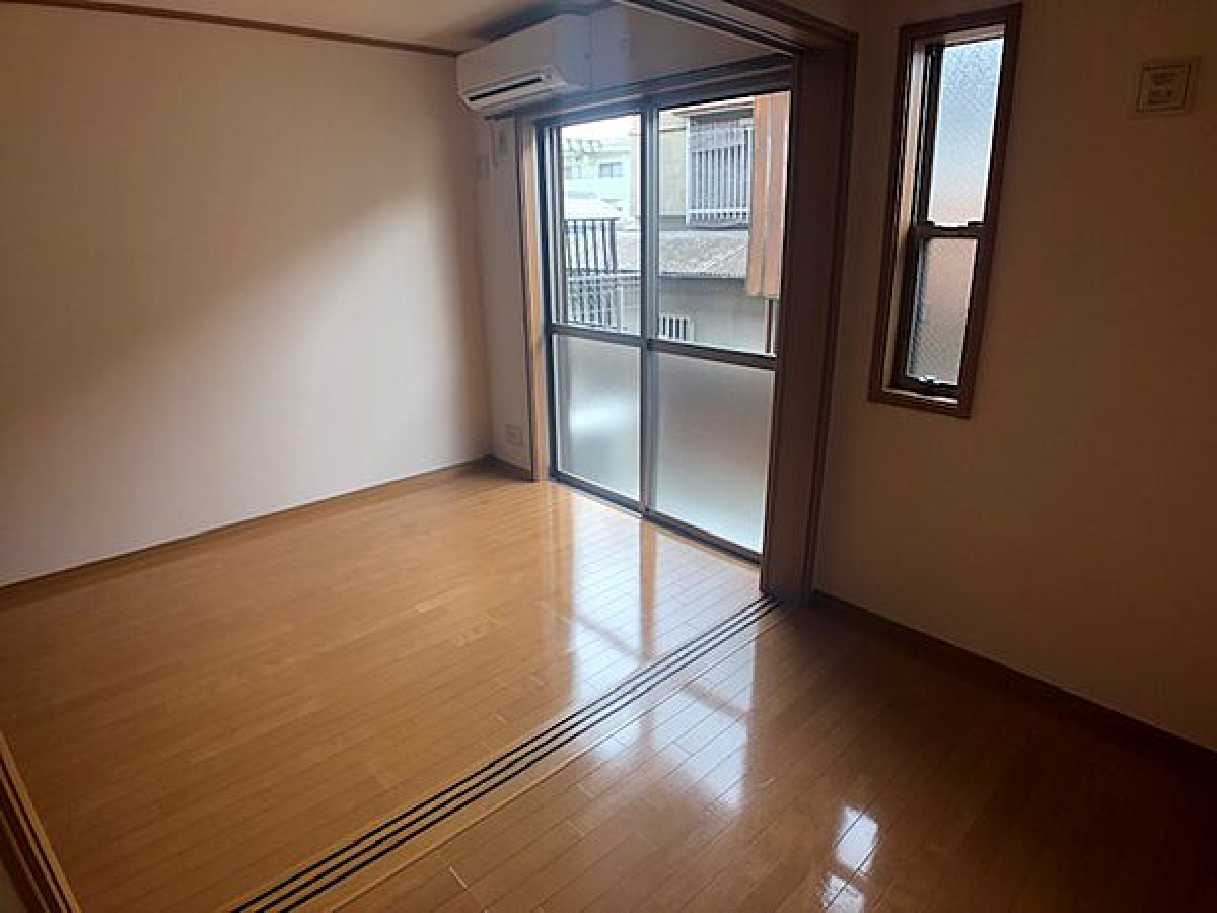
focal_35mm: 28
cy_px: 456
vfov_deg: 49.7
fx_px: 984
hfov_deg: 63.4
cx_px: 608
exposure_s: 1/120
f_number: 1.8
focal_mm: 4
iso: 50
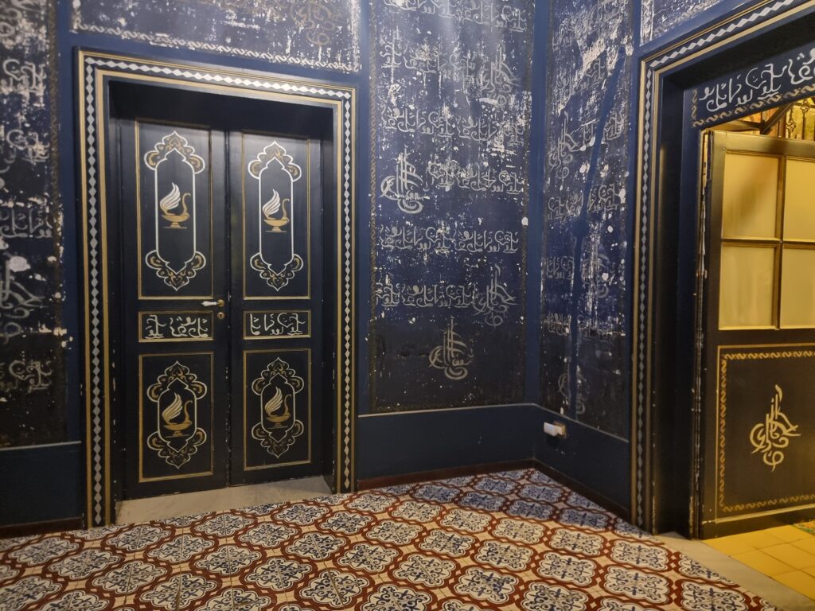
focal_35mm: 24
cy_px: 306
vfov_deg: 56.8
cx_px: 408
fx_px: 565
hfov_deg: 71.6
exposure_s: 1/25
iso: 800
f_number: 1.8
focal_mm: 6.7
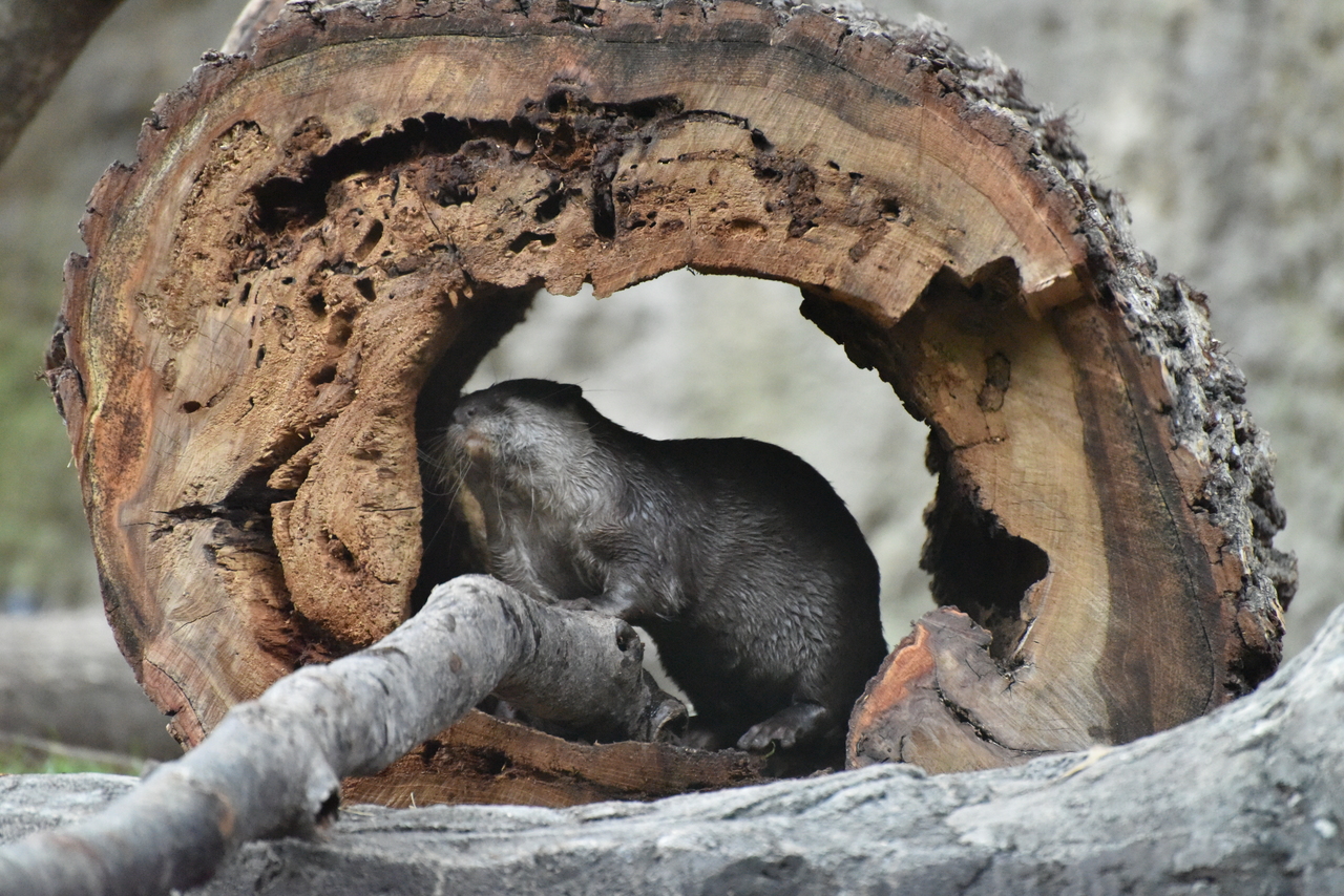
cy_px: 448
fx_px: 11202
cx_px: 672
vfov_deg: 4.6
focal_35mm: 300
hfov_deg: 6.9
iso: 11400
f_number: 5.6
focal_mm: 300
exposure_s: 1/640
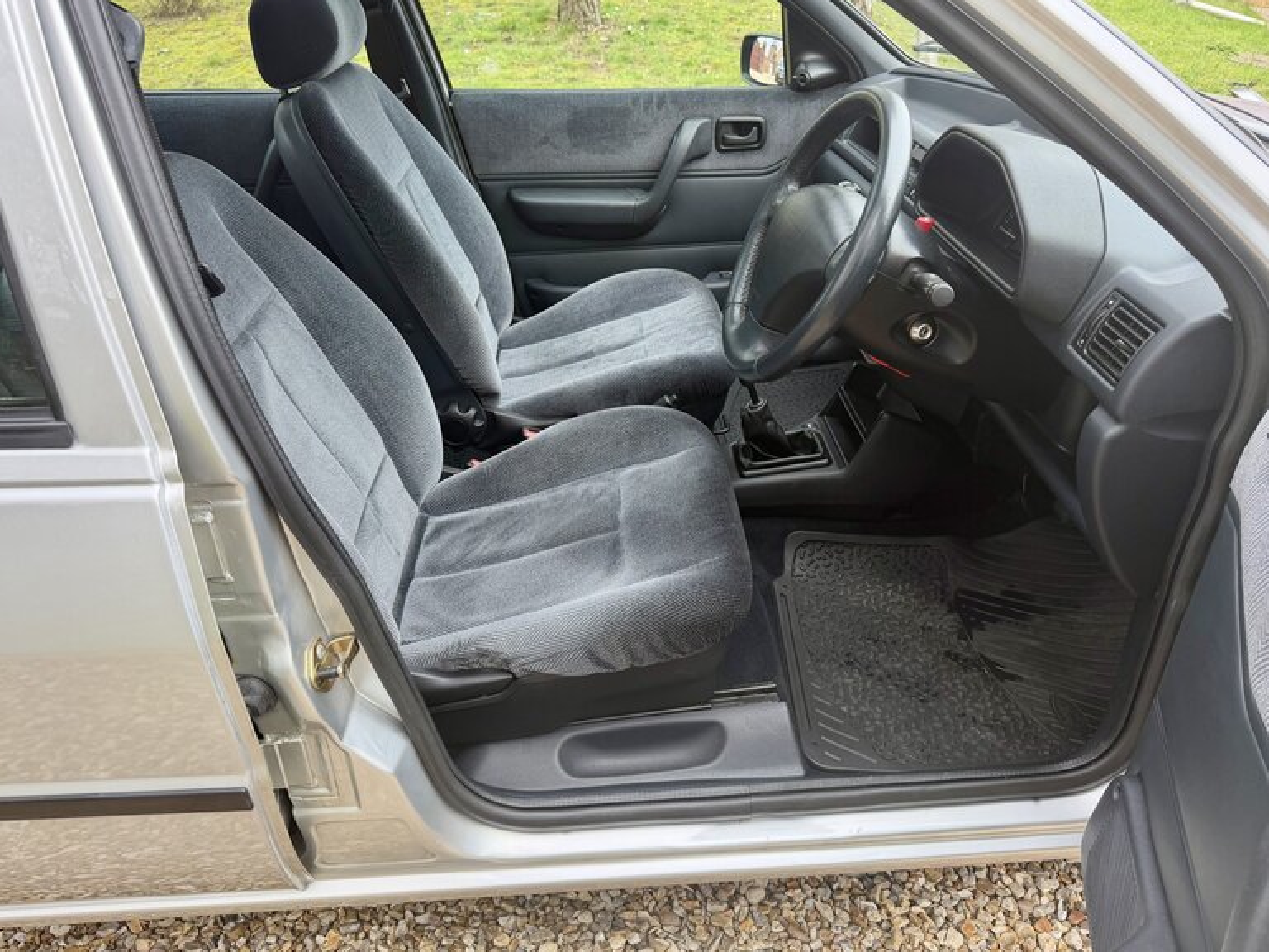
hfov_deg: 69.4
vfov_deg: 54.9
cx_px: 634
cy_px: 469
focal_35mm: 25
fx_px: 916
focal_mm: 6.76
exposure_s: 1/470
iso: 100
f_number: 1.78
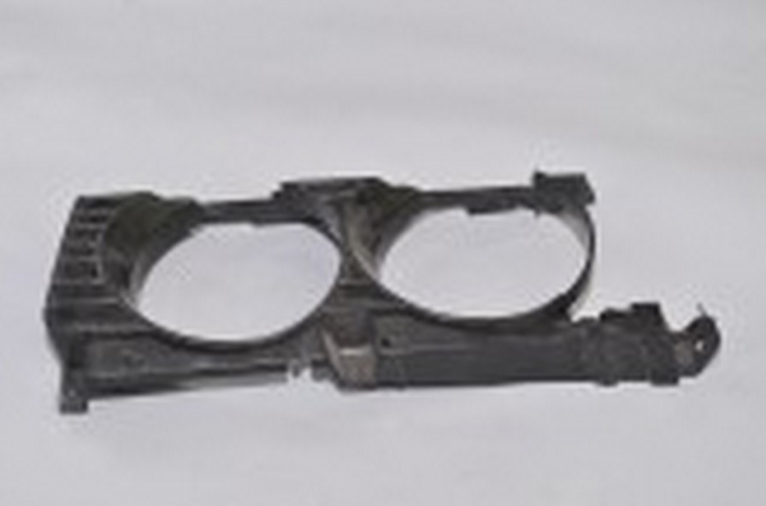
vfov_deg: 17.0
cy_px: 277
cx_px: 369
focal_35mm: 80
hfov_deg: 25.4
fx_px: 1697
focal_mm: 70
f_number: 5.6
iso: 200
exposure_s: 1/160
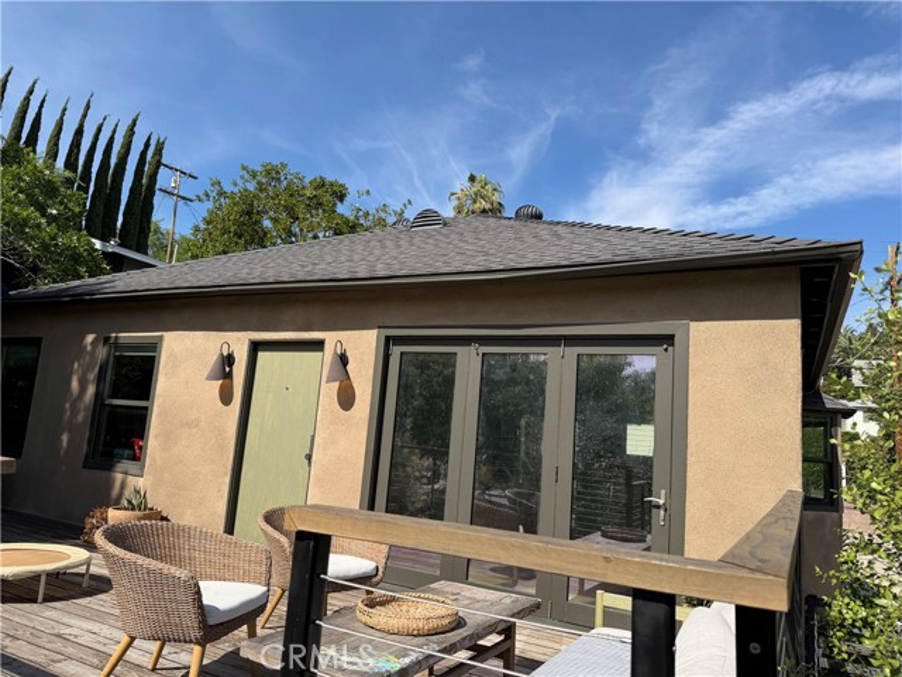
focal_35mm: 24
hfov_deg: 71.6
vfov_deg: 56.8
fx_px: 625
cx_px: 451
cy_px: 338
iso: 80
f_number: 1.78
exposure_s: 1/4405
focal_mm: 6.76
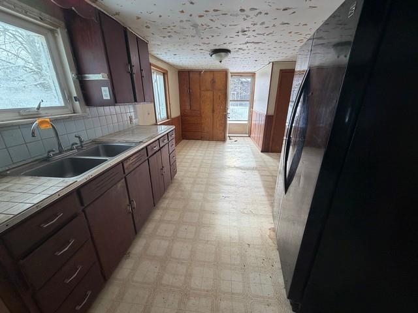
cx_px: 209
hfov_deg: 102.1
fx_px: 169
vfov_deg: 85.7
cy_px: 156
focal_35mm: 14
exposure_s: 1/121
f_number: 2.2
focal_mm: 2.22
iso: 200
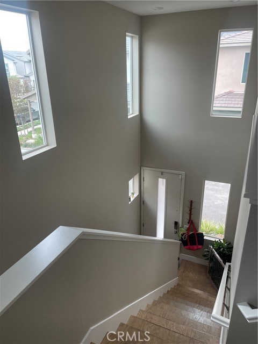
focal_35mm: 26
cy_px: 172
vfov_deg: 67.3
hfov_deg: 53.1
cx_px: 129
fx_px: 258
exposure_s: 1/121
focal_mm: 4.2
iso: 100
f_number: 1.6
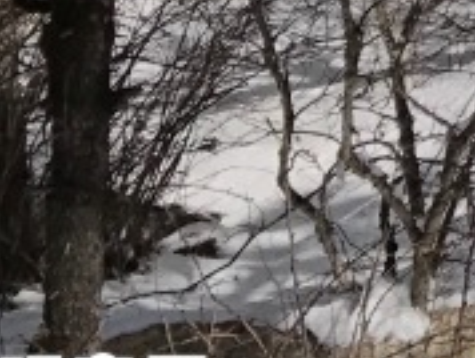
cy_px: -596
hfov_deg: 9.9
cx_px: 1318
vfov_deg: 8.2
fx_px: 2212
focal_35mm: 161
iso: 20
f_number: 1.8
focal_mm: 3.99
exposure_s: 1/6849
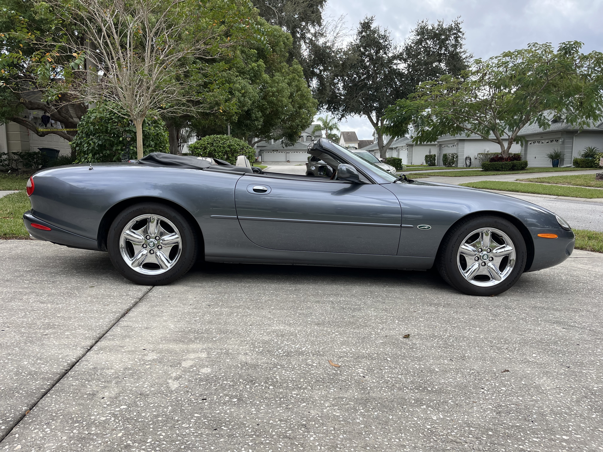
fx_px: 453
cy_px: 226
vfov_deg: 53.1
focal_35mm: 26
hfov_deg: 67.3
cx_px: 302
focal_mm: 5.1
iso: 50
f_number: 1.6
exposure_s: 1/967
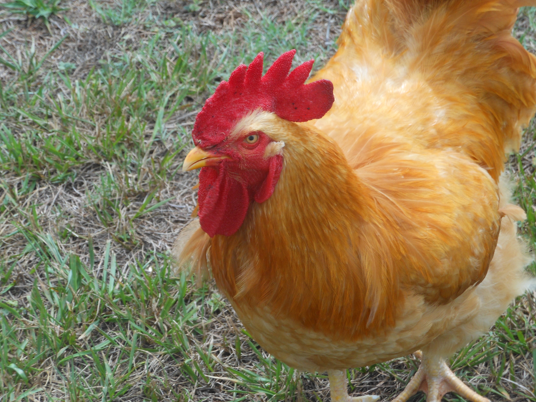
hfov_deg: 14.9
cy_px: 185
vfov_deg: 11.2
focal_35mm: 132
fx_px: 2044
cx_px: 262
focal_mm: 21.5
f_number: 5.4
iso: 80
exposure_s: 1/200
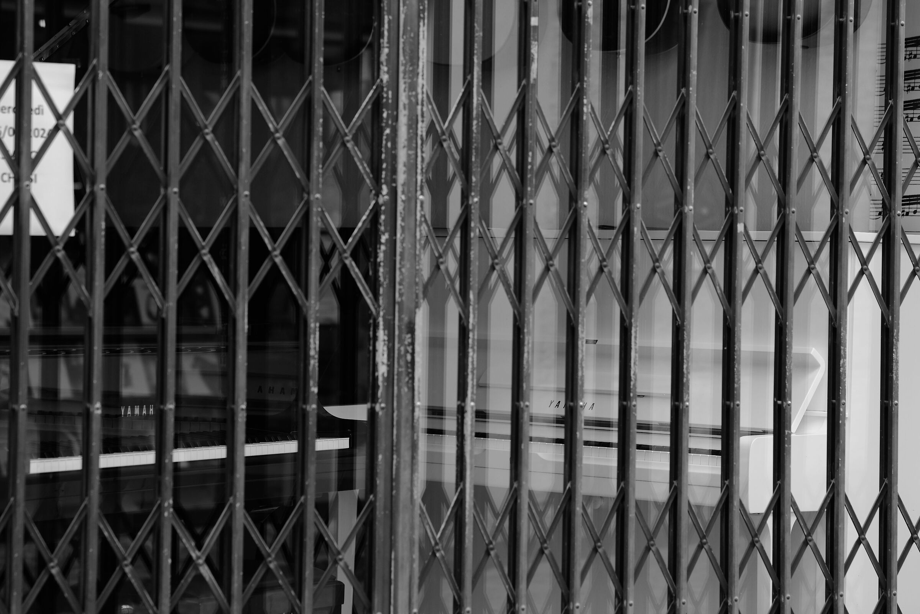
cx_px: 460
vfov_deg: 10.7
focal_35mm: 128
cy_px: 307
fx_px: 3271
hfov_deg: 16.0
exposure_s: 1/125
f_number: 2.8
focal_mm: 85
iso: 200
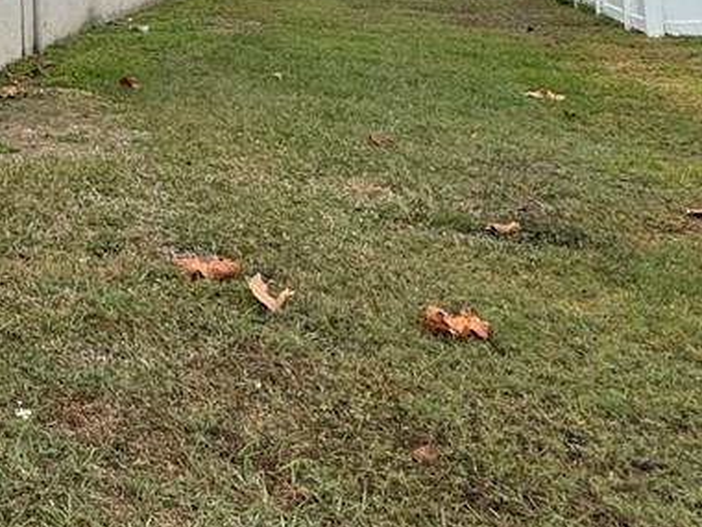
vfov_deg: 21.9
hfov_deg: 22.3
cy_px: -187
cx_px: -506
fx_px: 1196
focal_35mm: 59
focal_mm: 2.22
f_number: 2.2
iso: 50
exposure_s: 1/944
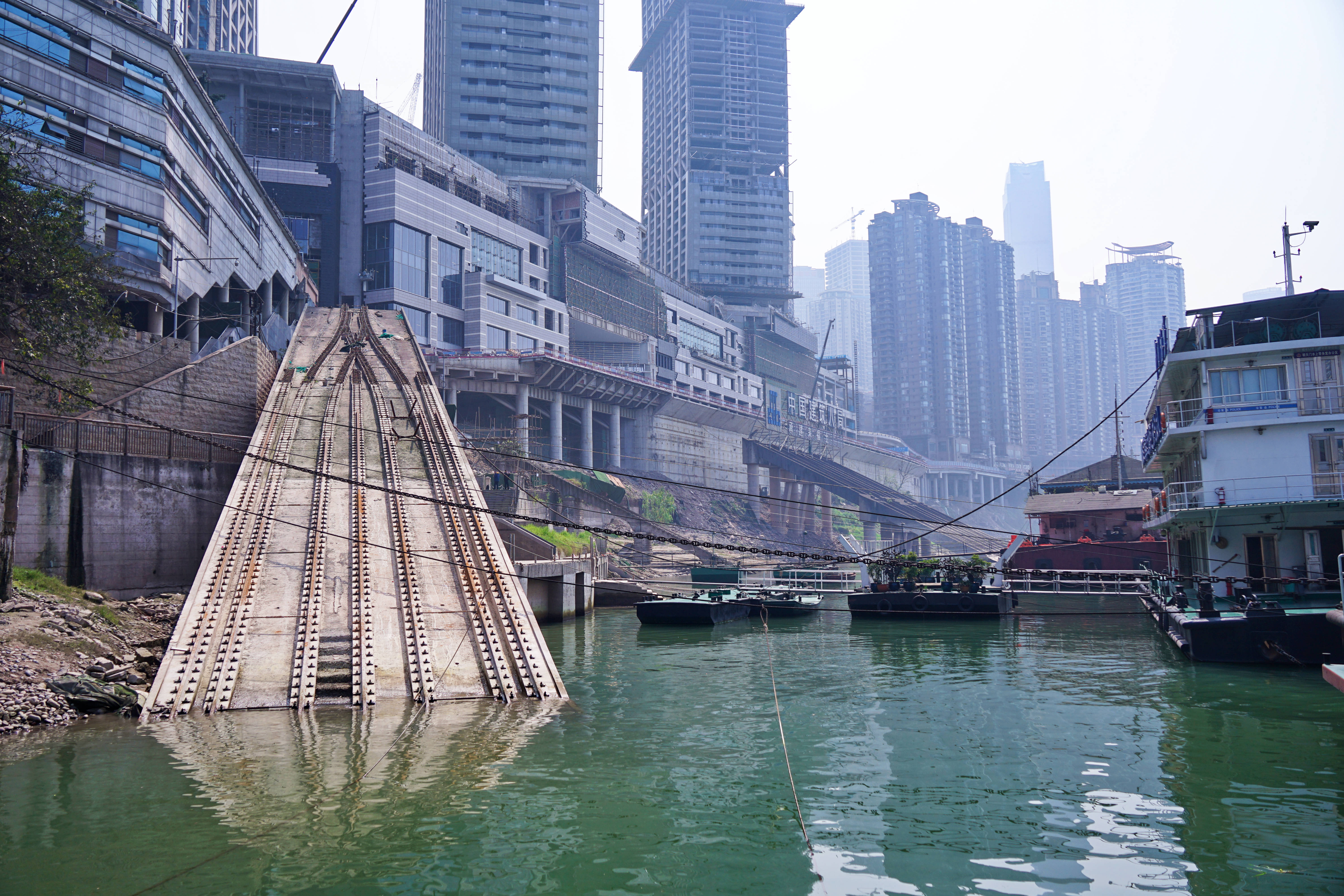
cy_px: 448
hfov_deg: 61.9
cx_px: 672
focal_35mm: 30
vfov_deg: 43.6
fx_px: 1120
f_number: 4
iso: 100
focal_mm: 30
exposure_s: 1/1250
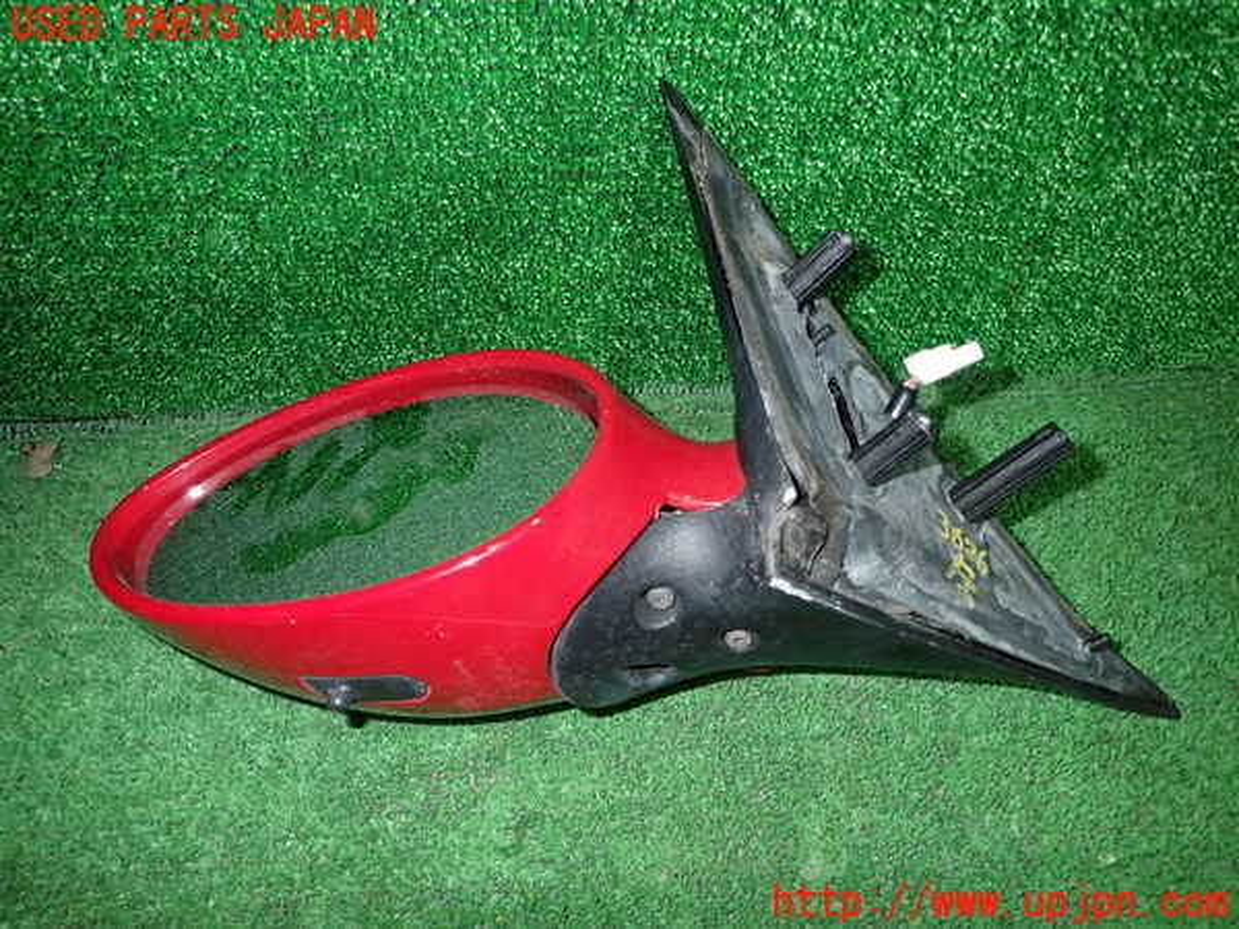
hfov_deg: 69.4
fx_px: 895
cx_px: 620
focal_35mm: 25
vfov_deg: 54.9
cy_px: 464
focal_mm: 4.5
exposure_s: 1/30
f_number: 5.6
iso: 500
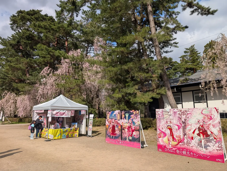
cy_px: 86
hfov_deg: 71.5
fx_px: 158
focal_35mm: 24
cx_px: 114
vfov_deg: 56.9
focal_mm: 6.9
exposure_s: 1/1312
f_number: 1.68
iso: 18
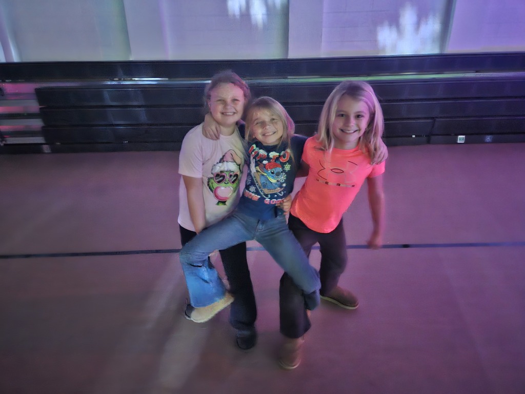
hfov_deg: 73.9
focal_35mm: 23
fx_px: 349
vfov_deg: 58.9
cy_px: 197
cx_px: 262
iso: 4000
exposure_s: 1/4
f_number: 1.8
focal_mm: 5.4
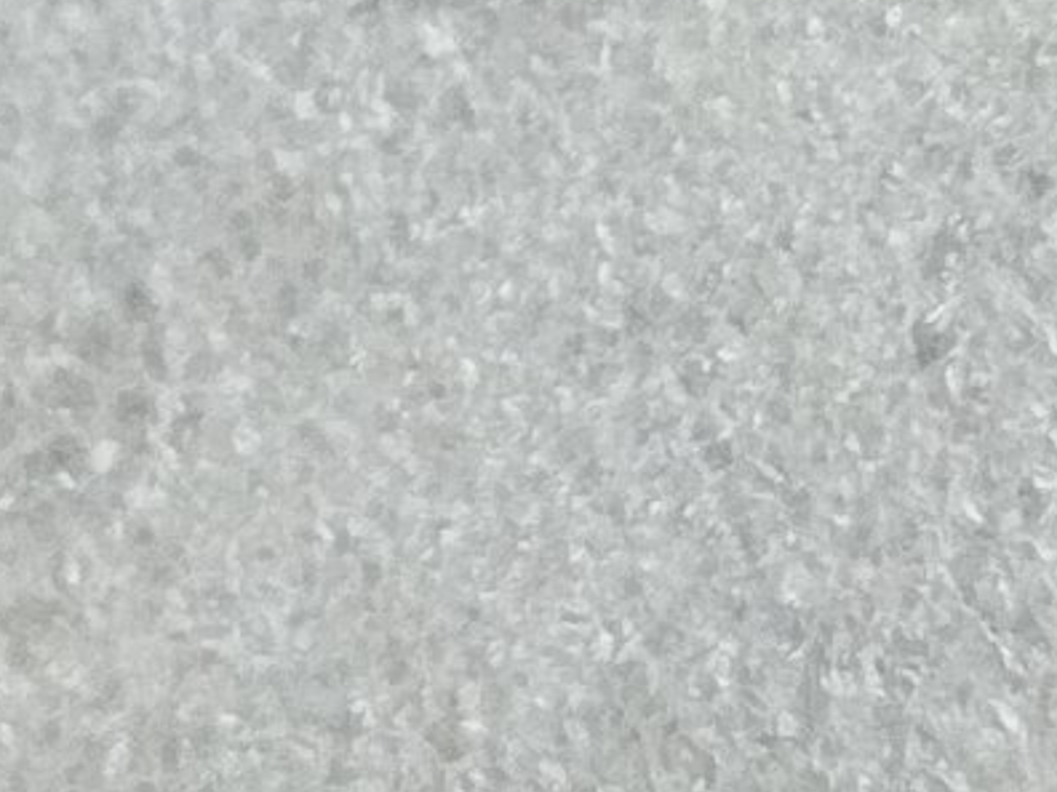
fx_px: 8336
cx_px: -283
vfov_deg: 5.4
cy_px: -680
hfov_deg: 7.2
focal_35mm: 273
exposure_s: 1/120
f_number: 1.79
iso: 127
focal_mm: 4.71
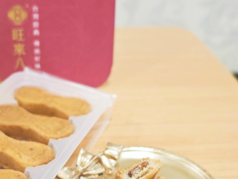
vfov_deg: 25.1
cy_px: 122
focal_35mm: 58
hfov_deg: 33.0
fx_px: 399
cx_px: 84
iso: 3200
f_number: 2
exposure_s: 1/360
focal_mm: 8.72
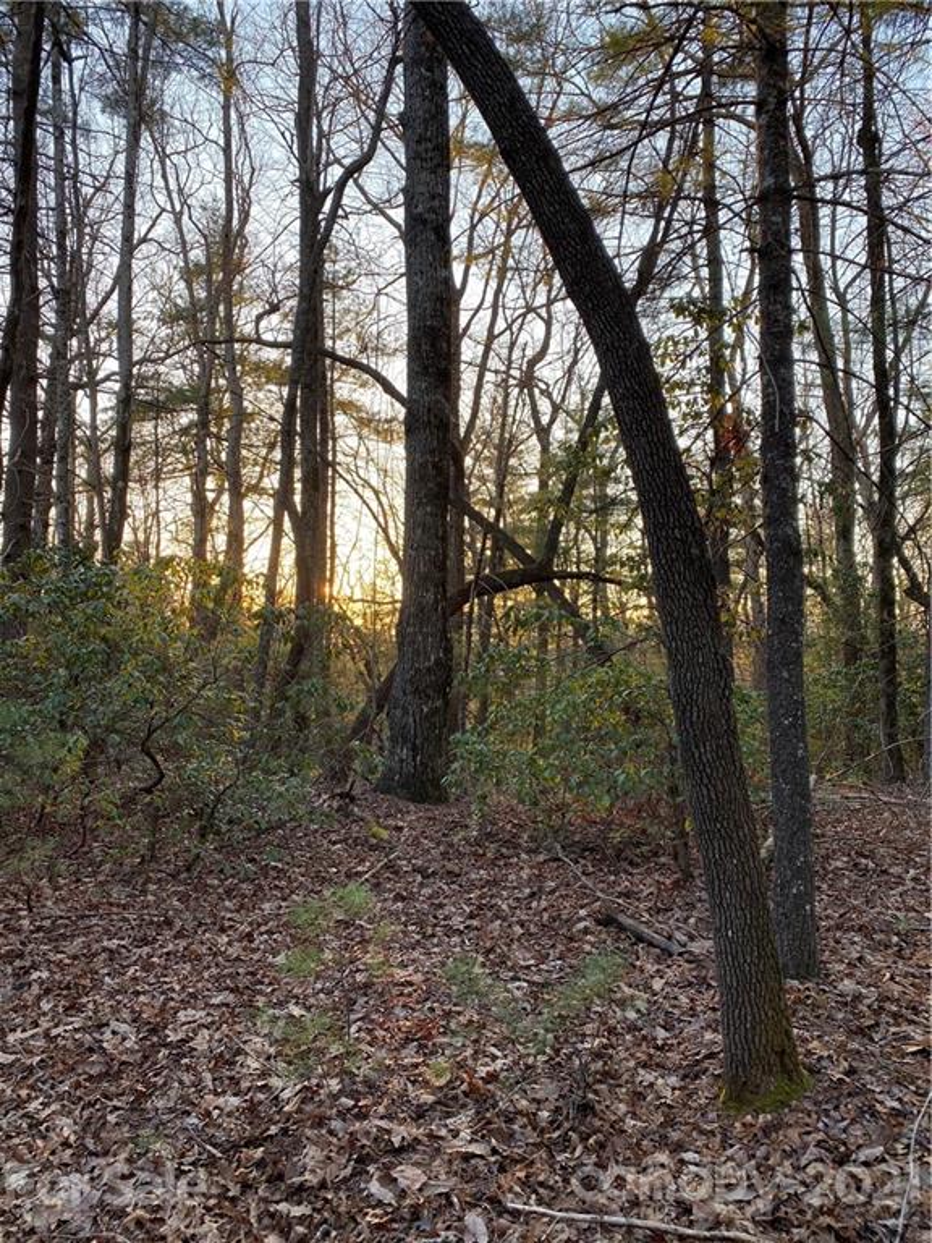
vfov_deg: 67.3
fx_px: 933
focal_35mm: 26
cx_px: 466
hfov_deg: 53.1
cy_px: 622
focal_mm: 4.25
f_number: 1.8
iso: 40
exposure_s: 1/122
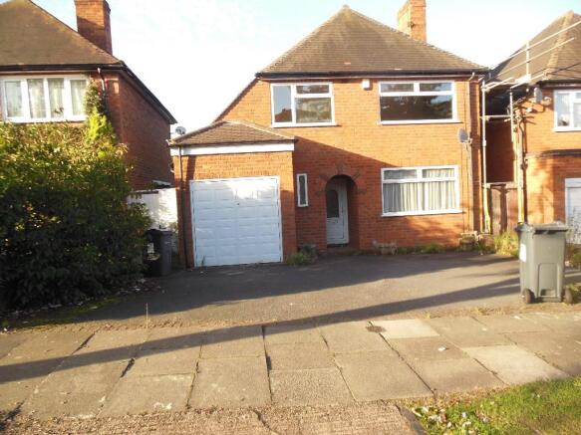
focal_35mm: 25
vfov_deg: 54.9
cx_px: 290
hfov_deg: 69.4
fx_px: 420
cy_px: 218
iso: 125
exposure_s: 1/250
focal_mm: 4.5
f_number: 3.2
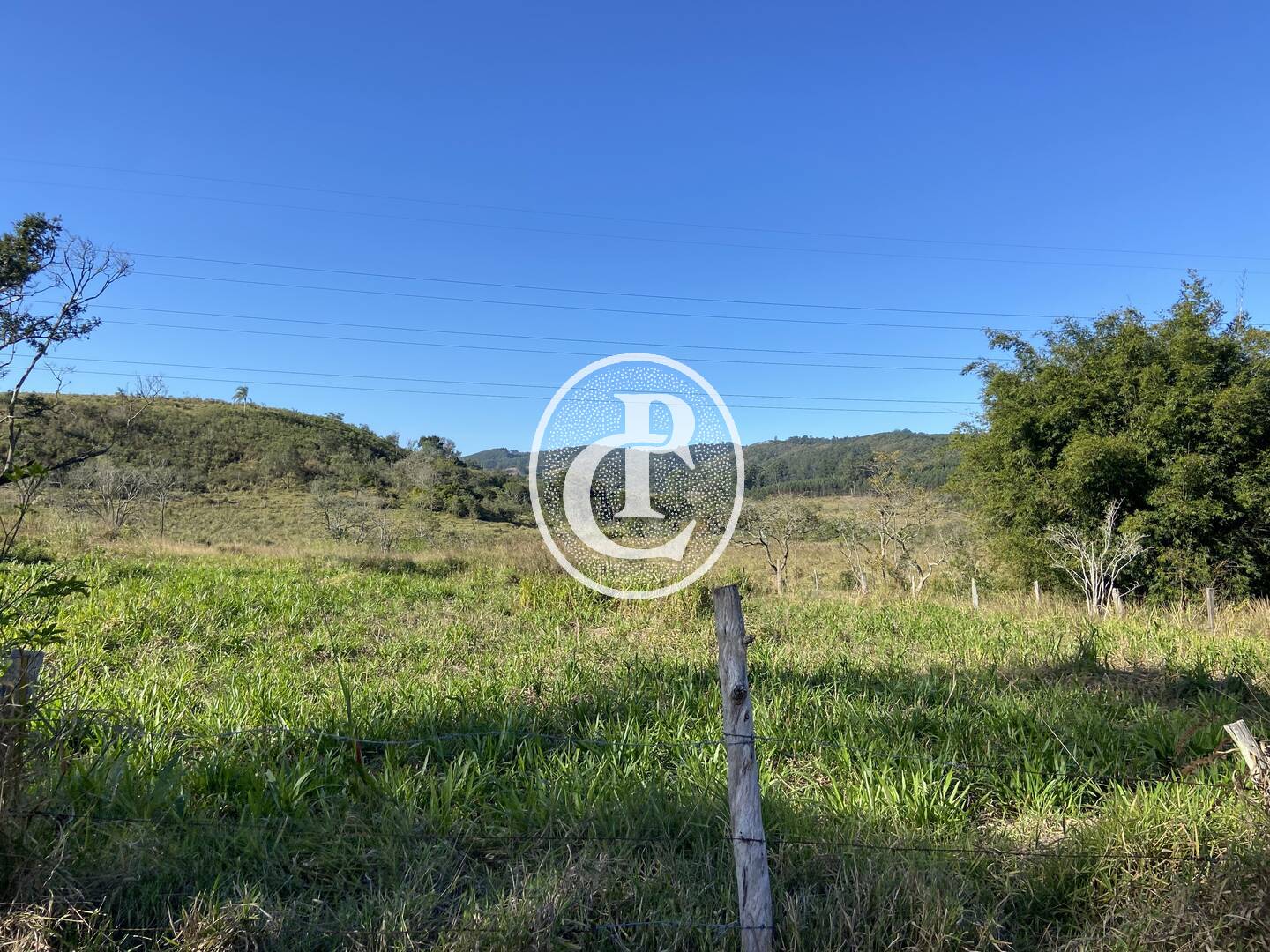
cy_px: 476
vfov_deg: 53.1
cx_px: 635
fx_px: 954
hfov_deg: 67.3
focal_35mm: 26
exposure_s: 1/1961
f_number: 1.8
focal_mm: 4.25
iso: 32
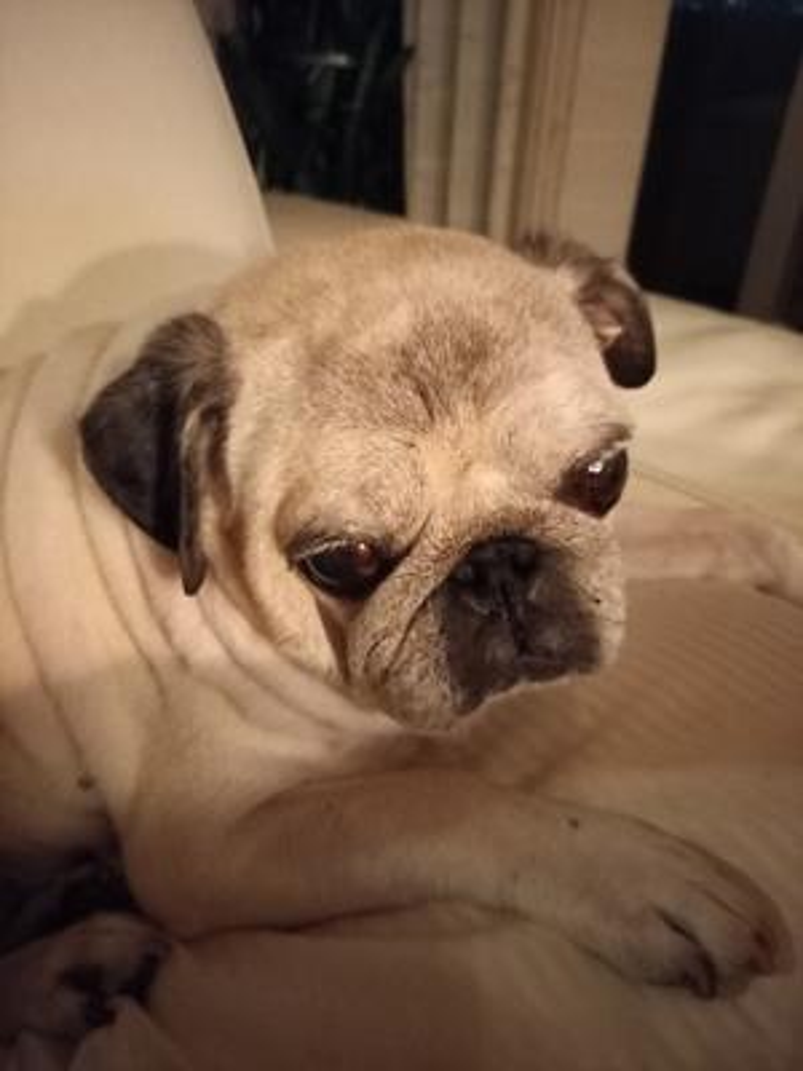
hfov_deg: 54.9
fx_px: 773
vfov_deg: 69.4
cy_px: 536
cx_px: 402
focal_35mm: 25
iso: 5000
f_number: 1.8
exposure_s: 1/16.7
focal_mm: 4.65
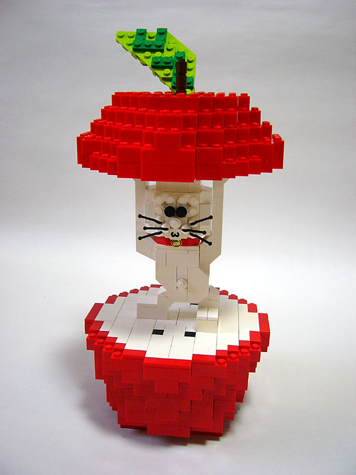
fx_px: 480
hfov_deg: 40.7
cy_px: 238
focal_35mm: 35
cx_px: 178
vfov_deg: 52.6
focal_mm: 5.8
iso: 150
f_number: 2.8
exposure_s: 1/15
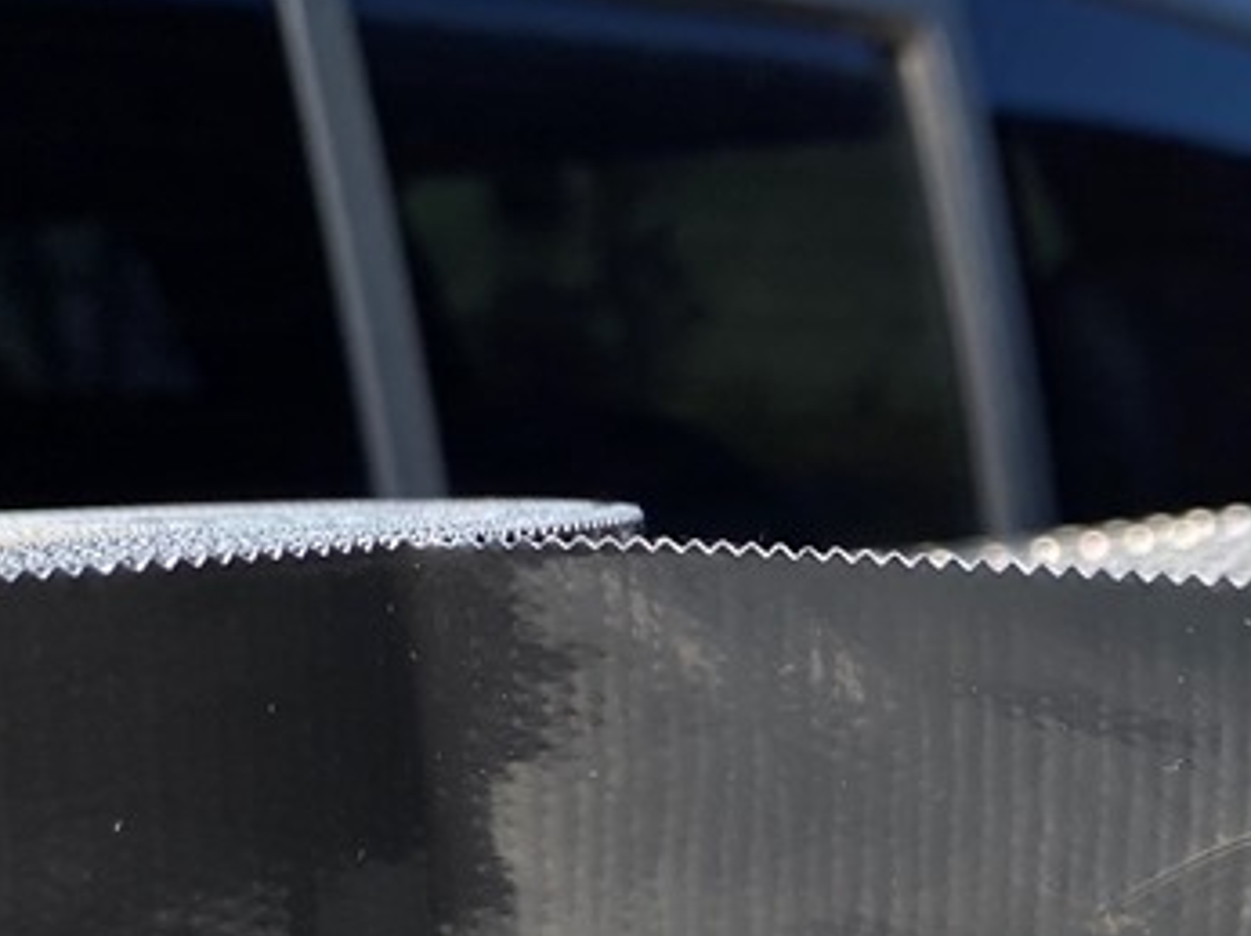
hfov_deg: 24.8
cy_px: 896
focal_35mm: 77
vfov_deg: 18.7
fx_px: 2781
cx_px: 1063
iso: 32
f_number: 1.8
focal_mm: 4.25
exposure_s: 1/2625
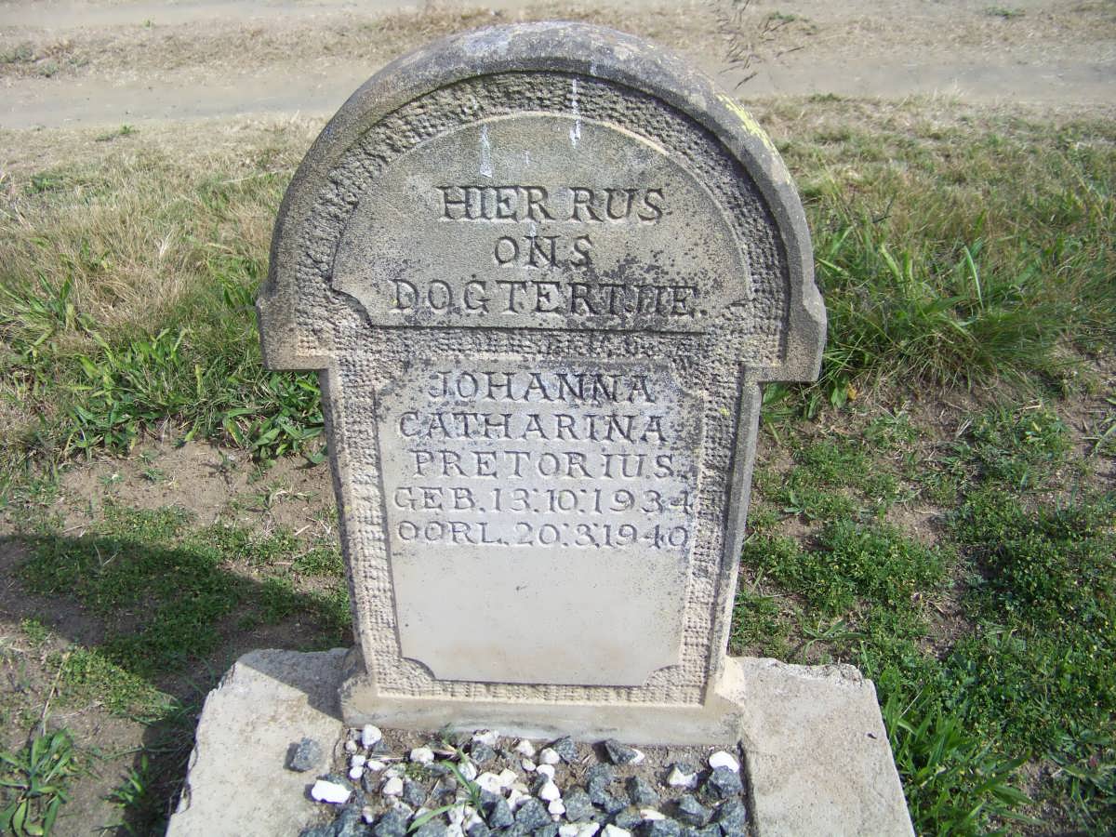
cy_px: 418
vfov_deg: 39.7
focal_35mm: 36
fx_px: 1161
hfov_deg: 51.4
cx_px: 558
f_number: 2.8
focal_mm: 5.85
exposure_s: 1/800
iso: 64
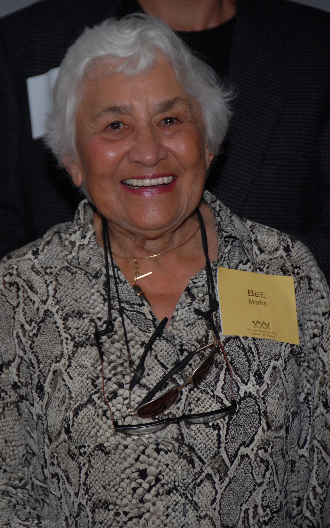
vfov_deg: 9.1
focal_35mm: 230
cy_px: 264
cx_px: 159
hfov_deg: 5.7
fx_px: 3310
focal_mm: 150
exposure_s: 1/60
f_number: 5.6
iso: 100
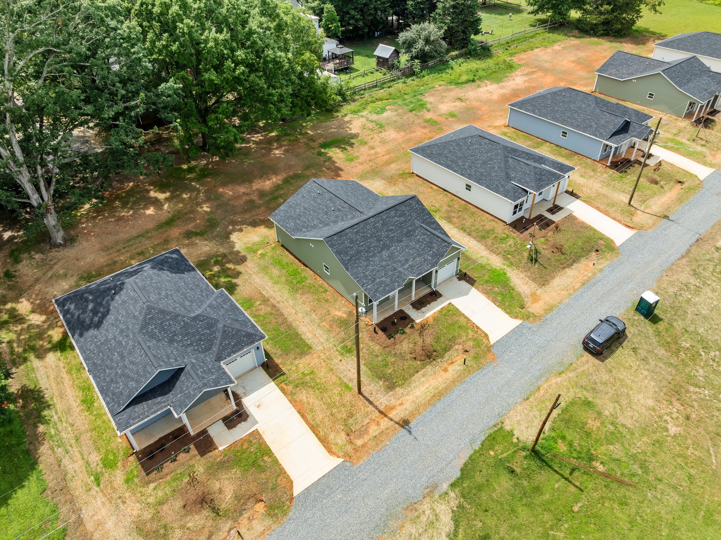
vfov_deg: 56.8
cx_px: 360
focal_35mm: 24
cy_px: 270
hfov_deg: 71.6
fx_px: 500
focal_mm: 12.29
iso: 100
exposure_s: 1/240
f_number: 6.3
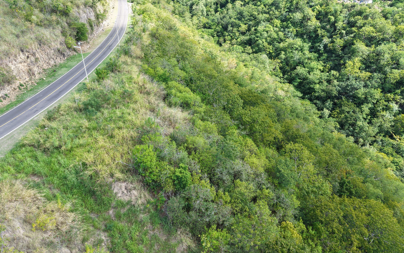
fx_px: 286
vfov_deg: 47.6
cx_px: 204
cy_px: 116
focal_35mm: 26
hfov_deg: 70.4
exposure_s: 1/500
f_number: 1.8
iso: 100
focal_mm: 8.67
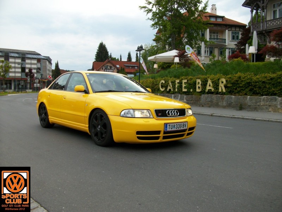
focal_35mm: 34
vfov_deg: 41.8
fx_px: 277
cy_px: 106
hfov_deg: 54.0
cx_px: 141
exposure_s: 1/251
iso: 80
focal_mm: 5.7
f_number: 2.9
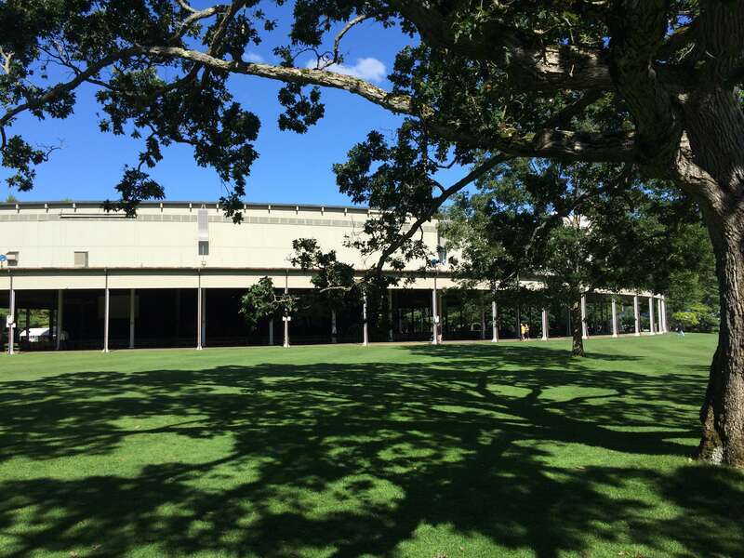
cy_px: 279
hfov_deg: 61.7
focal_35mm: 29
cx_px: 372
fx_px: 623
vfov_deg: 48.2
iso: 32
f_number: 2.2
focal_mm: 4.15
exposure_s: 1/1709
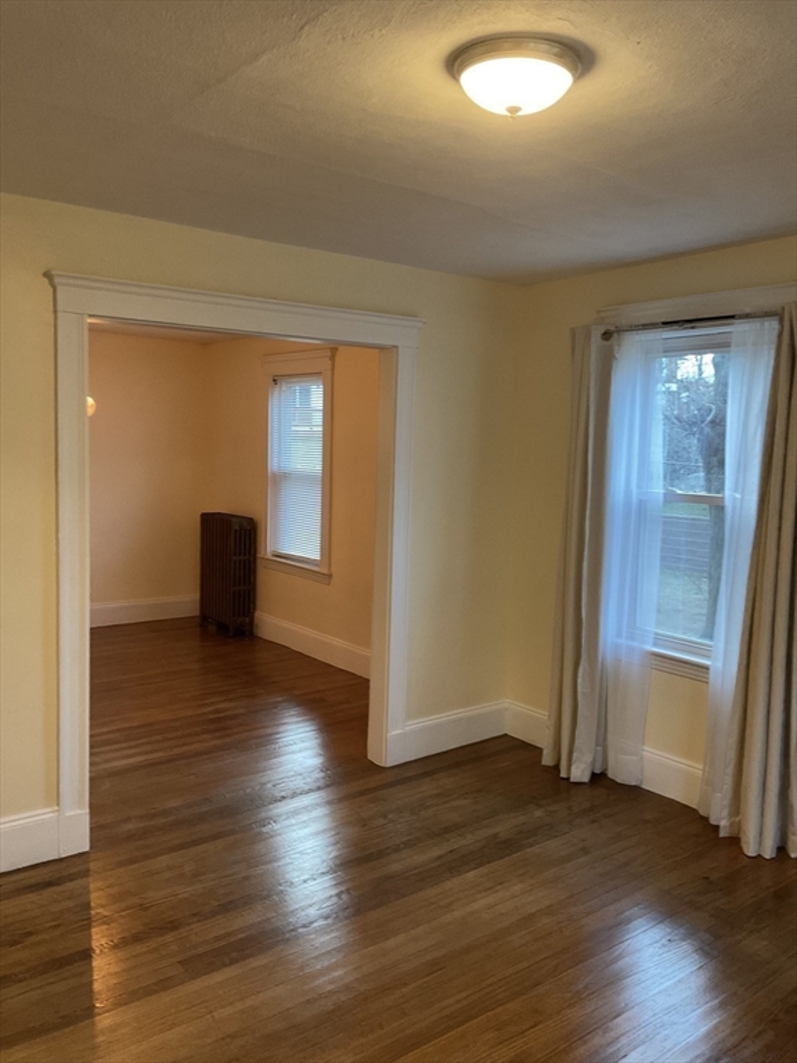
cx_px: 398
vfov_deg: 61.7
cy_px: 532
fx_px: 890
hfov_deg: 48.2
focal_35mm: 29
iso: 200
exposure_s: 1/40
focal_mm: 3
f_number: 1.8
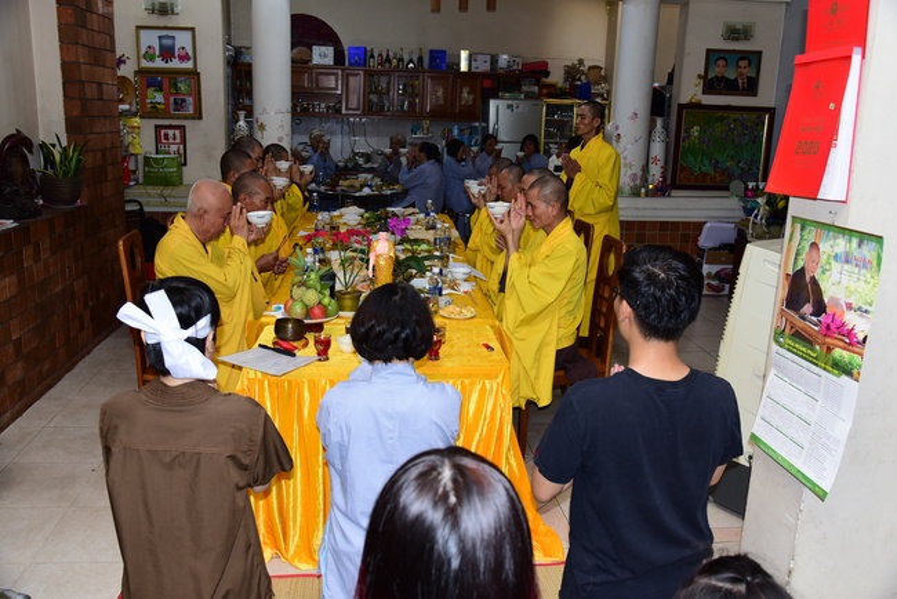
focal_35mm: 30
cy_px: 300
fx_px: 748
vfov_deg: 43.6
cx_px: 448
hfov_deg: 61.9
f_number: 5
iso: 800
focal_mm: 30
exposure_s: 1/80
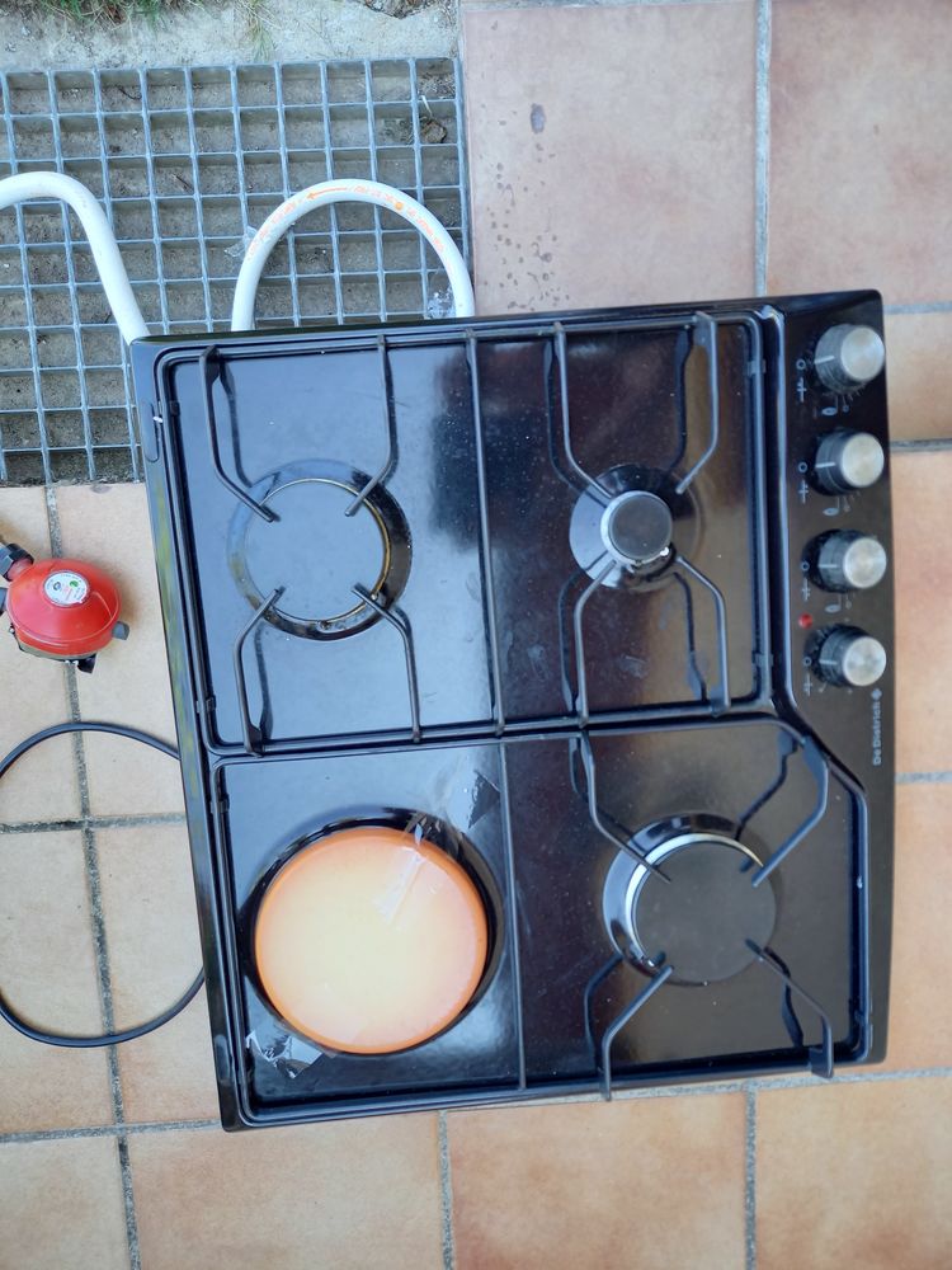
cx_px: 476
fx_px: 917
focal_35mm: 25
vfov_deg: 69.4
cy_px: 635
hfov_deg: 54.9
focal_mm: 4.65
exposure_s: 1/100
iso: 100
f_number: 1.8
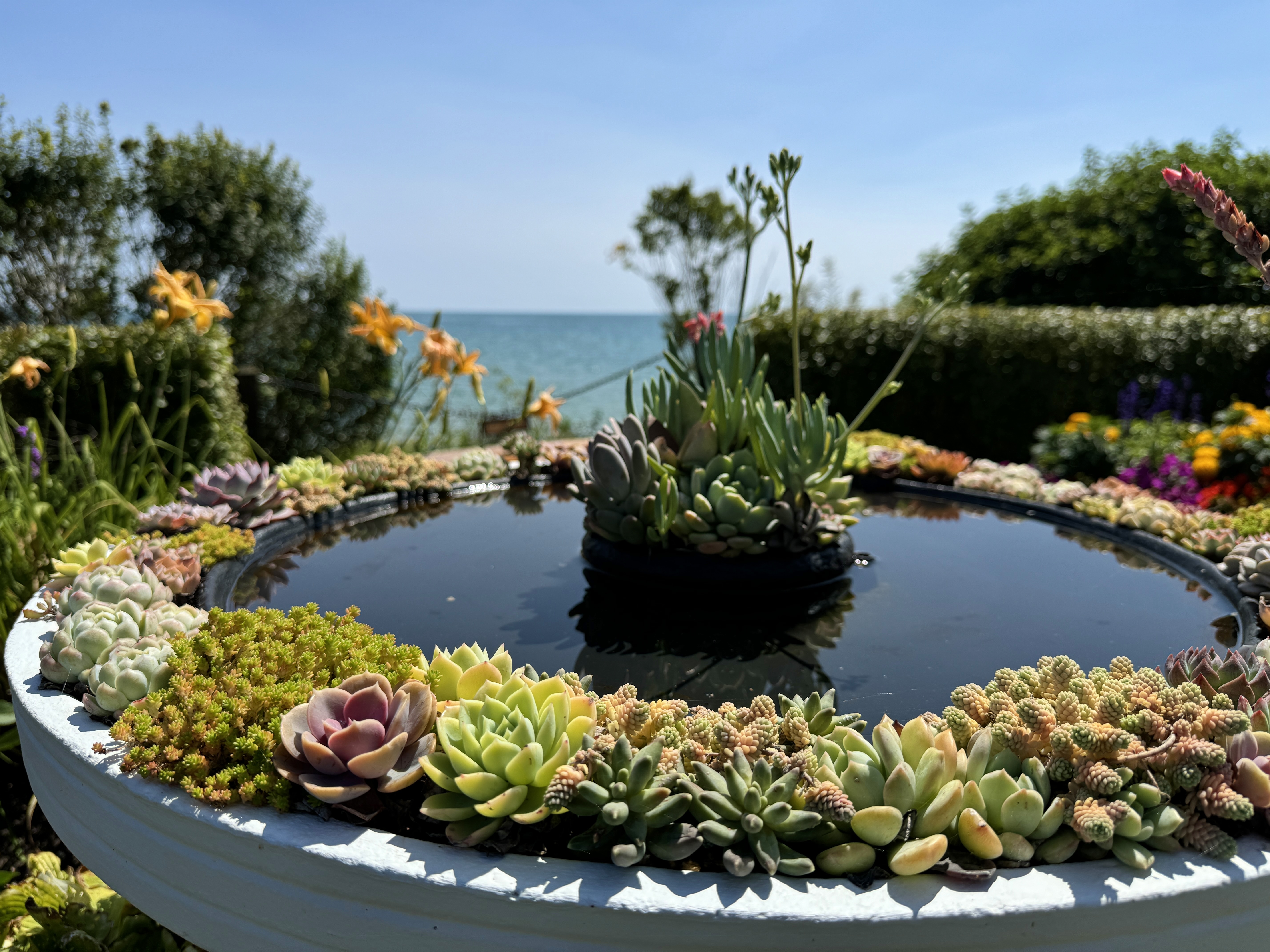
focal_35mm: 24
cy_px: 476
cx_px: 635
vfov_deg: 56.8
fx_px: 881
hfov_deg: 71.6
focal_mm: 6.76
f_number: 1.78
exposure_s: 1/5814
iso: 80
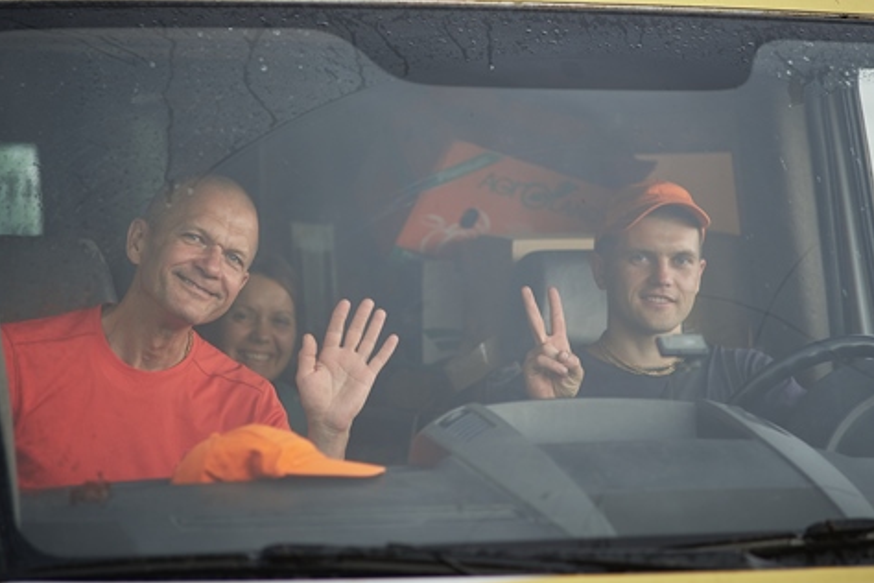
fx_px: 2622
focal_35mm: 108
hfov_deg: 18.9
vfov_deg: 12.7
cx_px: 446
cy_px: 247
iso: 320
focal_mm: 85
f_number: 2
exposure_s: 1/800
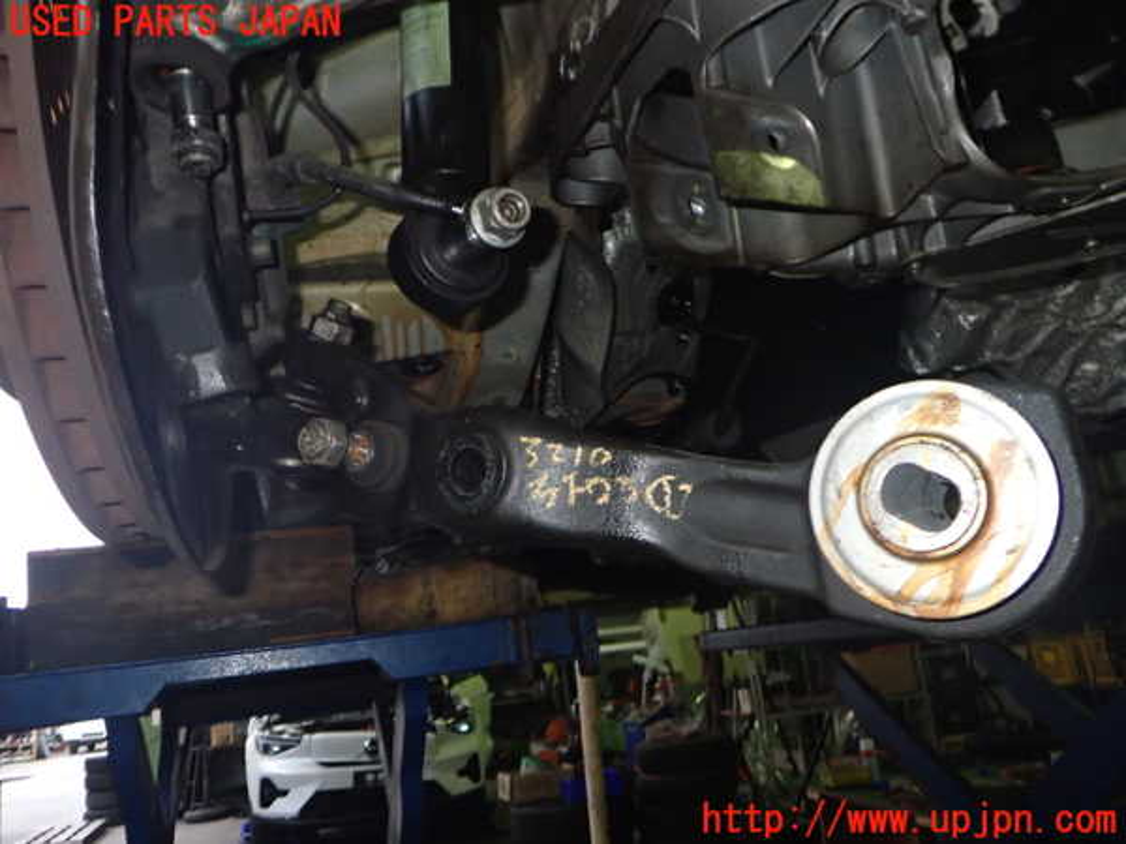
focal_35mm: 30
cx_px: 563
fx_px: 976
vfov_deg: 46.8
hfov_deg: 60.0
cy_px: 422
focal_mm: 5.4
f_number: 6.3
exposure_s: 1/30
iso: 640
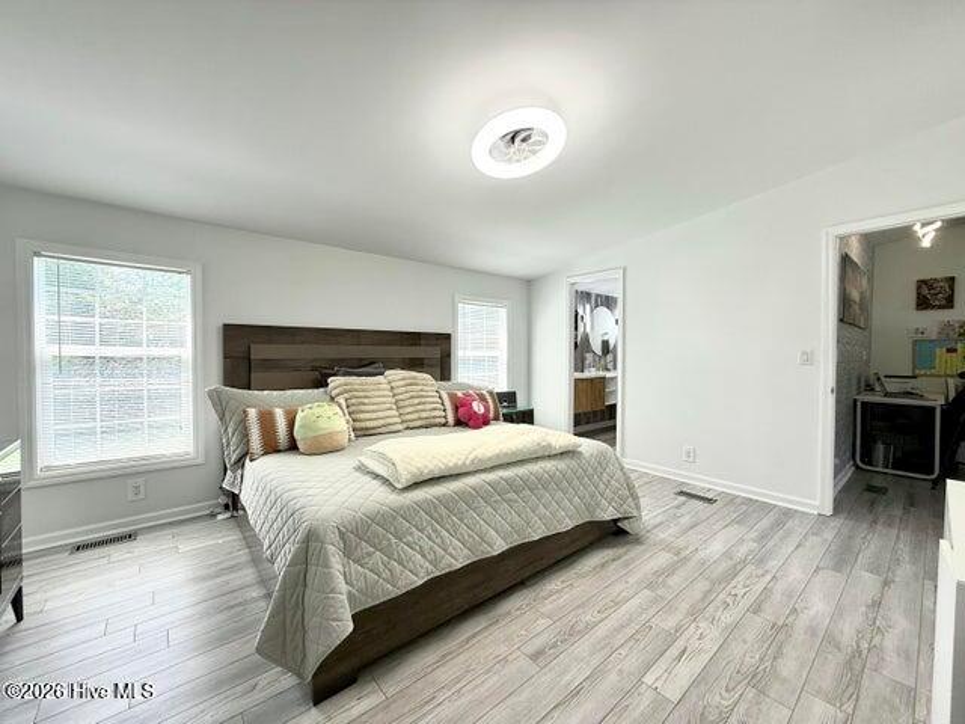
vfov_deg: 85.7
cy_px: 362
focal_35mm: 14
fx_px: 390
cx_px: 482
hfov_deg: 102.1
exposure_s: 1/107
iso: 64
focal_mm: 2.22
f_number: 2.2
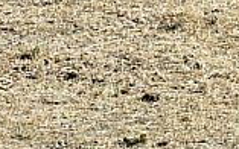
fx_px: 6094
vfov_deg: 1.4
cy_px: -452
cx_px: 44
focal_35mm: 936
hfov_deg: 2.2
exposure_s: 1/400
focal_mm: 120
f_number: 6.3
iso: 160
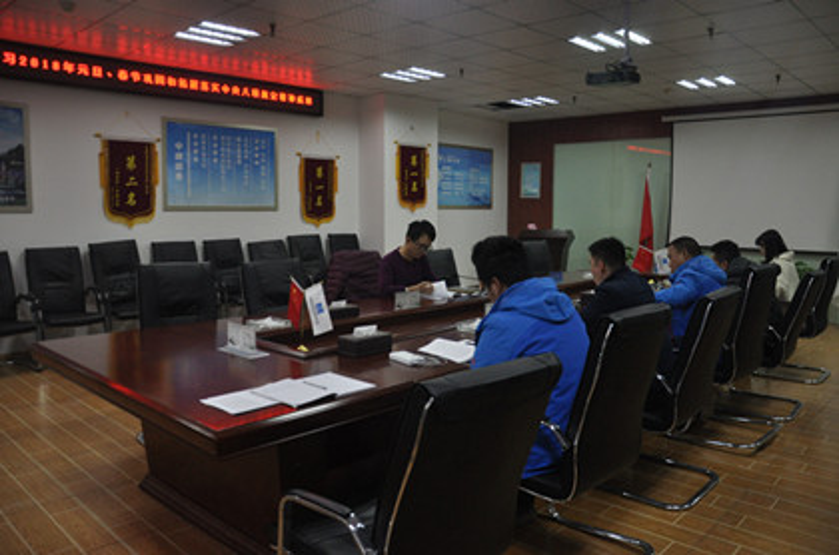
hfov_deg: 67.5
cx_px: 420
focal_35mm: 27
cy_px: 278
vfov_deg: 47.7
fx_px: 628
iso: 800
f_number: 3.5
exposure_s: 1/50
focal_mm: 18
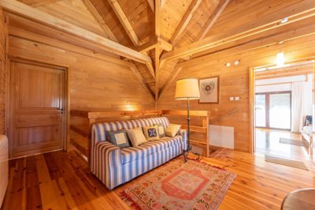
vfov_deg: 81.1
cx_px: 158
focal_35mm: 14
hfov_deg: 104.3
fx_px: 122
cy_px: 105
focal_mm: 14
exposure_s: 1/3
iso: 100
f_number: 4
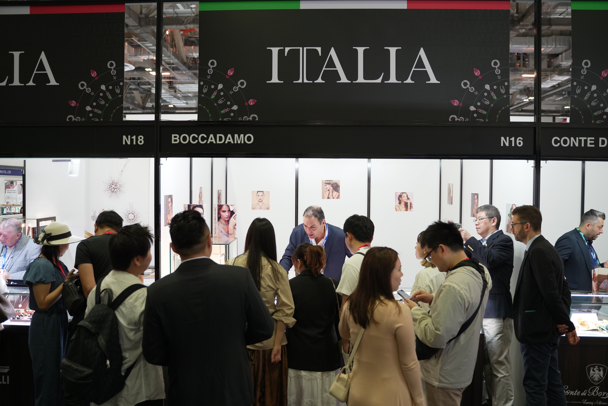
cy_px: 203
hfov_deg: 65.5
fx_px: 473
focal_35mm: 28
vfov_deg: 46.4
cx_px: 304
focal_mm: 28
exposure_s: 1/320
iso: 1600
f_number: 2.8
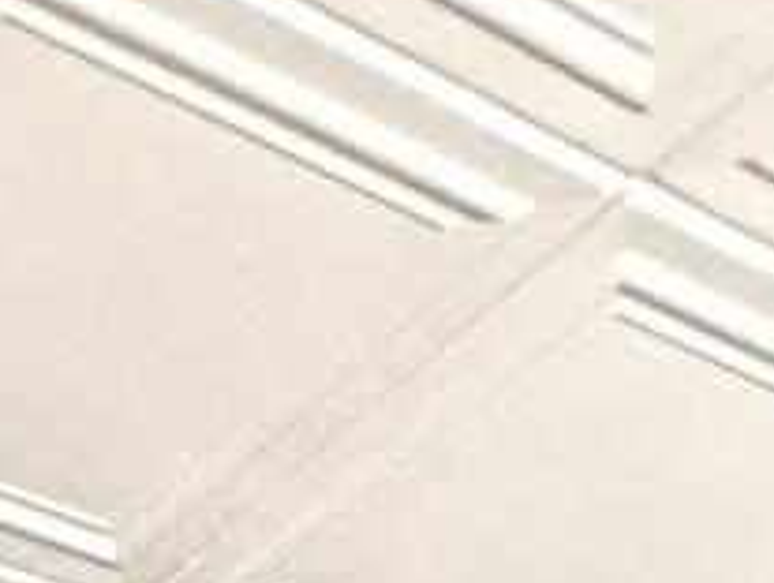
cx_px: -333
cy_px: 2126
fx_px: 2419
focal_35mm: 108
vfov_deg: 8.8
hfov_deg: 16.8
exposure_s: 1/120
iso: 200
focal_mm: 2.22
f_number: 2.2
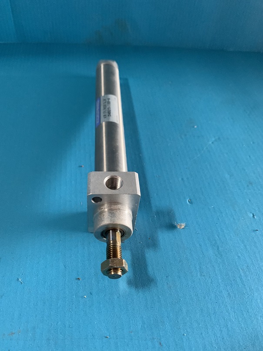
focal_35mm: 26
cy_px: 176
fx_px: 263
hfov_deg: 53.1
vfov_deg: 67.3
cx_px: 132
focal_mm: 4.25
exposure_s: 1/34
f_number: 1.8
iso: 400
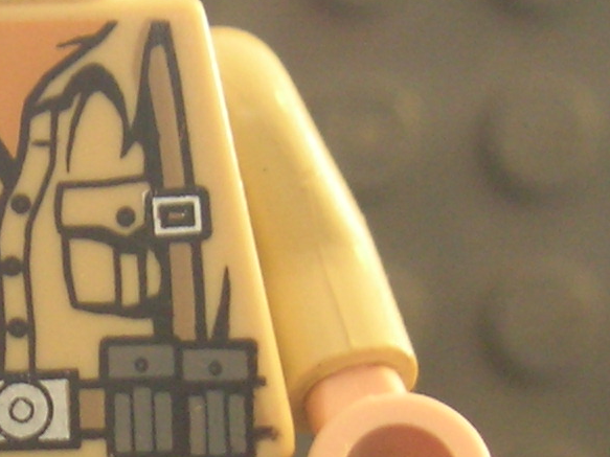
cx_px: 24
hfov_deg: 12.2
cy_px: 366
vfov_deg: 9.3
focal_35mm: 160
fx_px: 2819
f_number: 2.9
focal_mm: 6
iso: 128
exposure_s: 1/4.1
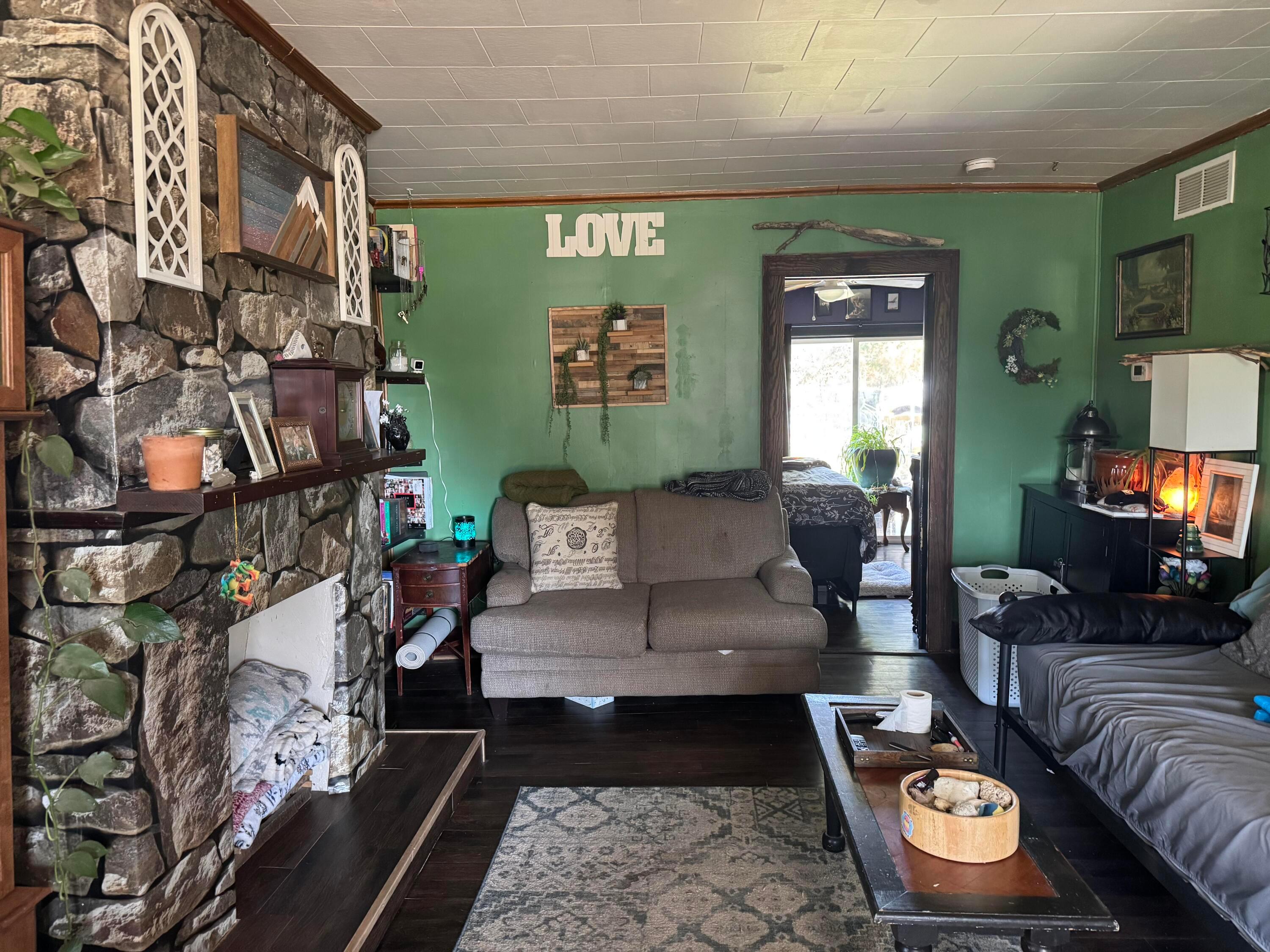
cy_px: 476
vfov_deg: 56.8
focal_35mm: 24
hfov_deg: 71.6
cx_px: 635
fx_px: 881
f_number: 1.78
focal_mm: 6.76
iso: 800
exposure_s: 1/52
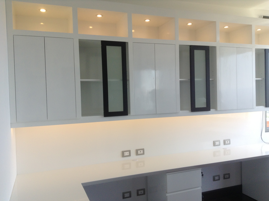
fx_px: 256
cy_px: 100
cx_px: 134
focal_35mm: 33
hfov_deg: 55.4
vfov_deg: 42.8
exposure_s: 1/122
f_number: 2.4
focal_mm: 3.3
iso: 32
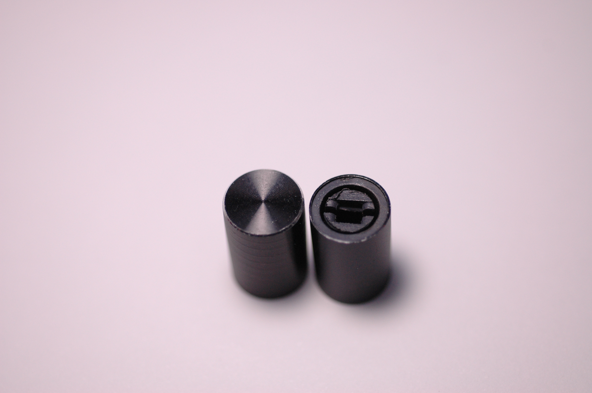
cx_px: 296
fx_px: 1479
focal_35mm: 90
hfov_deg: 22.6
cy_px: 196
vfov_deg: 15.2
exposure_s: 1/1250
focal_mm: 60
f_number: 3.8
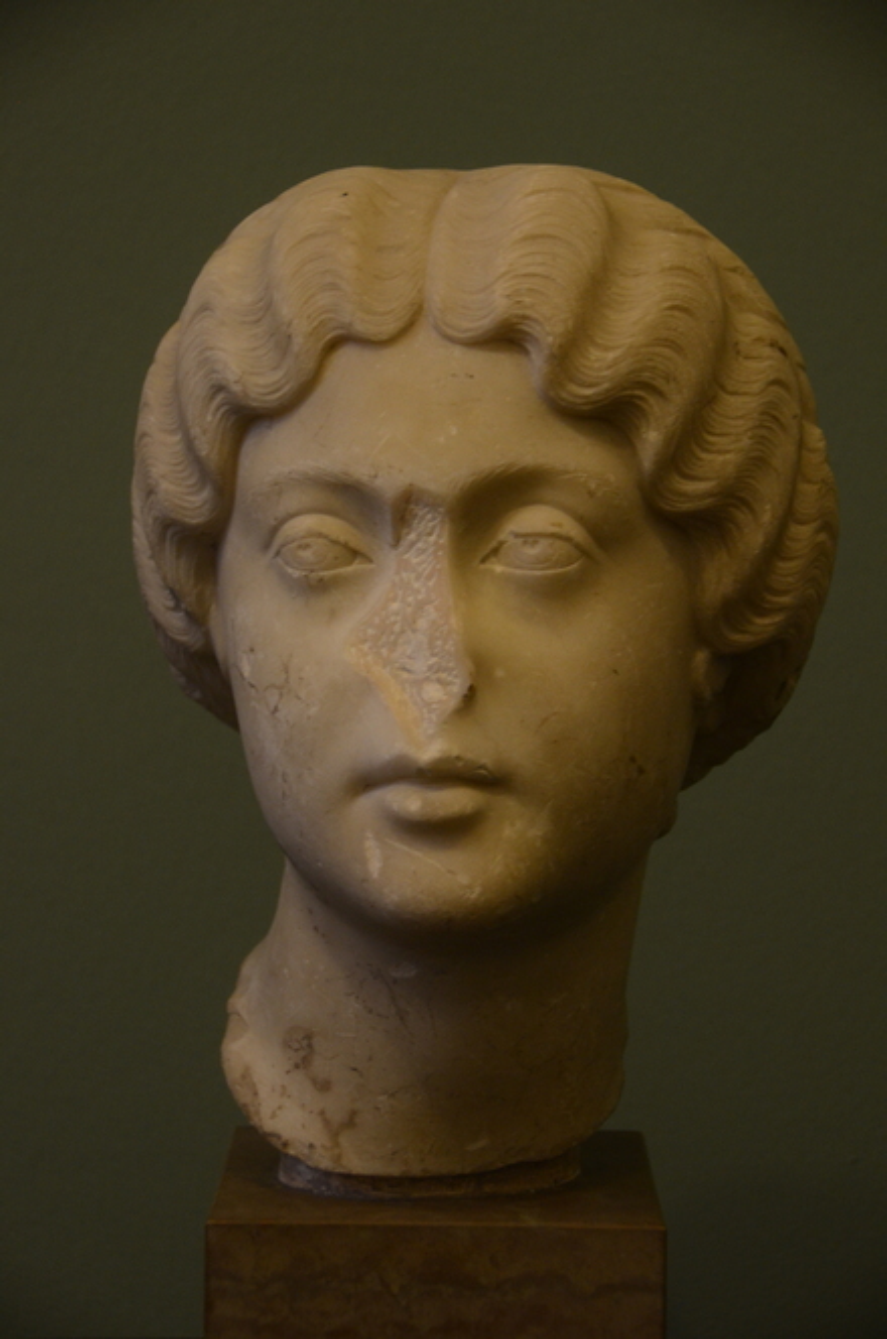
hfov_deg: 14.0
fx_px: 3618
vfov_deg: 21.0
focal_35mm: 98
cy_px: 670
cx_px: 444
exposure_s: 1/10
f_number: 5
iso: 1250
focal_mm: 65
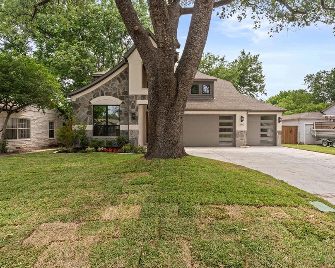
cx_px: 175
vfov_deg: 70.8
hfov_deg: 83.2
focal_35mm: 19
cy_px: 136
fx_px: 188
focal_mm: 16
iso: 100
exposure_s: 1/13
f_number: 13
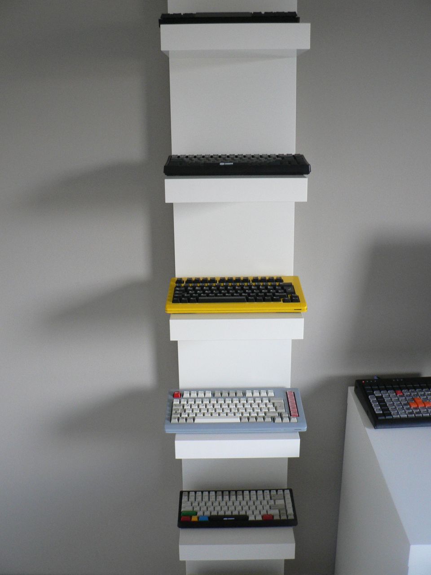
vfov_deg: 51.4
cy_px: 288
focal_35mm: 36
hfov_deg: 39.7
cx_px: 216
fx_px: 598
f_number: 2.8
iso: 200
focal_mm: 6
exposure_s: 1/15
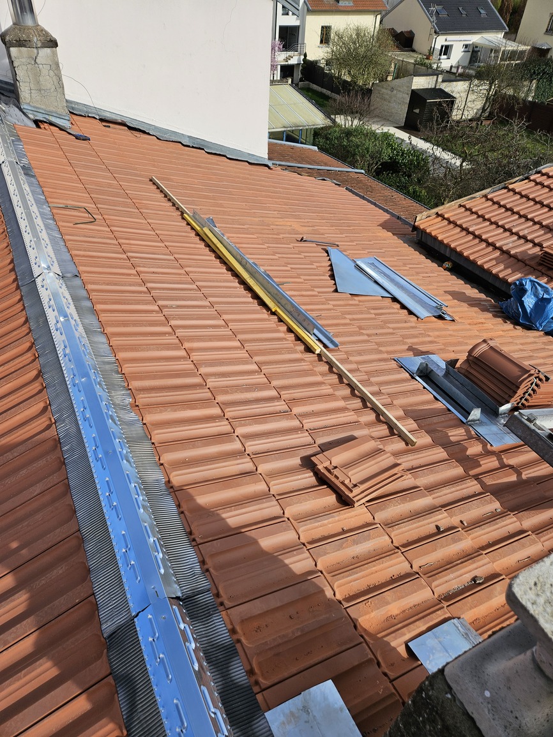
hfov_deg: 58.9
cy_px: 368
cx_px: 276
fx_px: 490
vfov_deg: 73.9
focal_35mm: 23
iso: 25
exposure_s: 1/2071
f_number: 1.8
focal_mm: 5.4
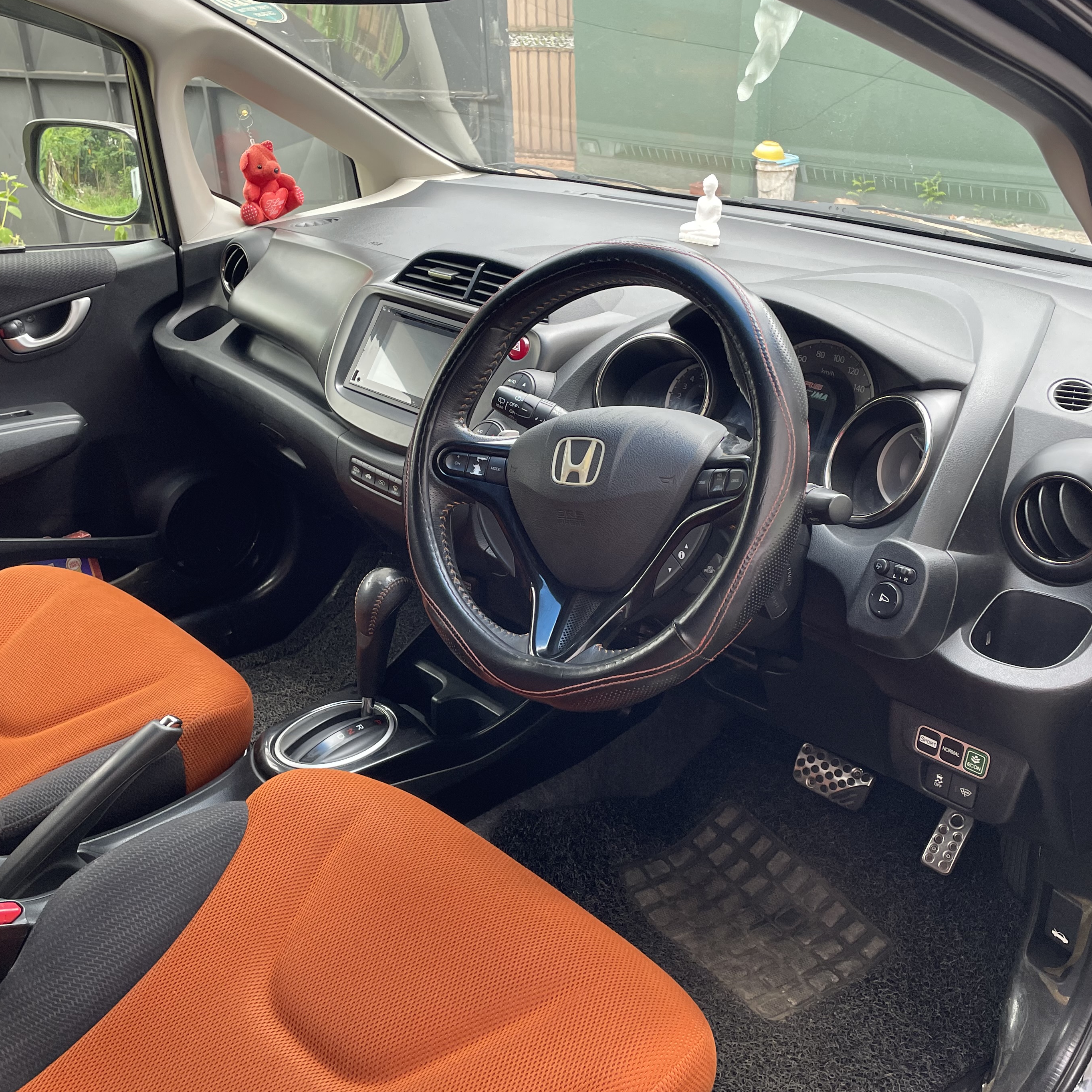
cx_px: 540
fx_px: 1213
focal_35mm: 34
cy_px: 511
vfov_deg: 48.4
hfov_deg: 48.4
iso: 80
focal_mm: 4.2
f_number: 1.6
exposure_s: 1/121
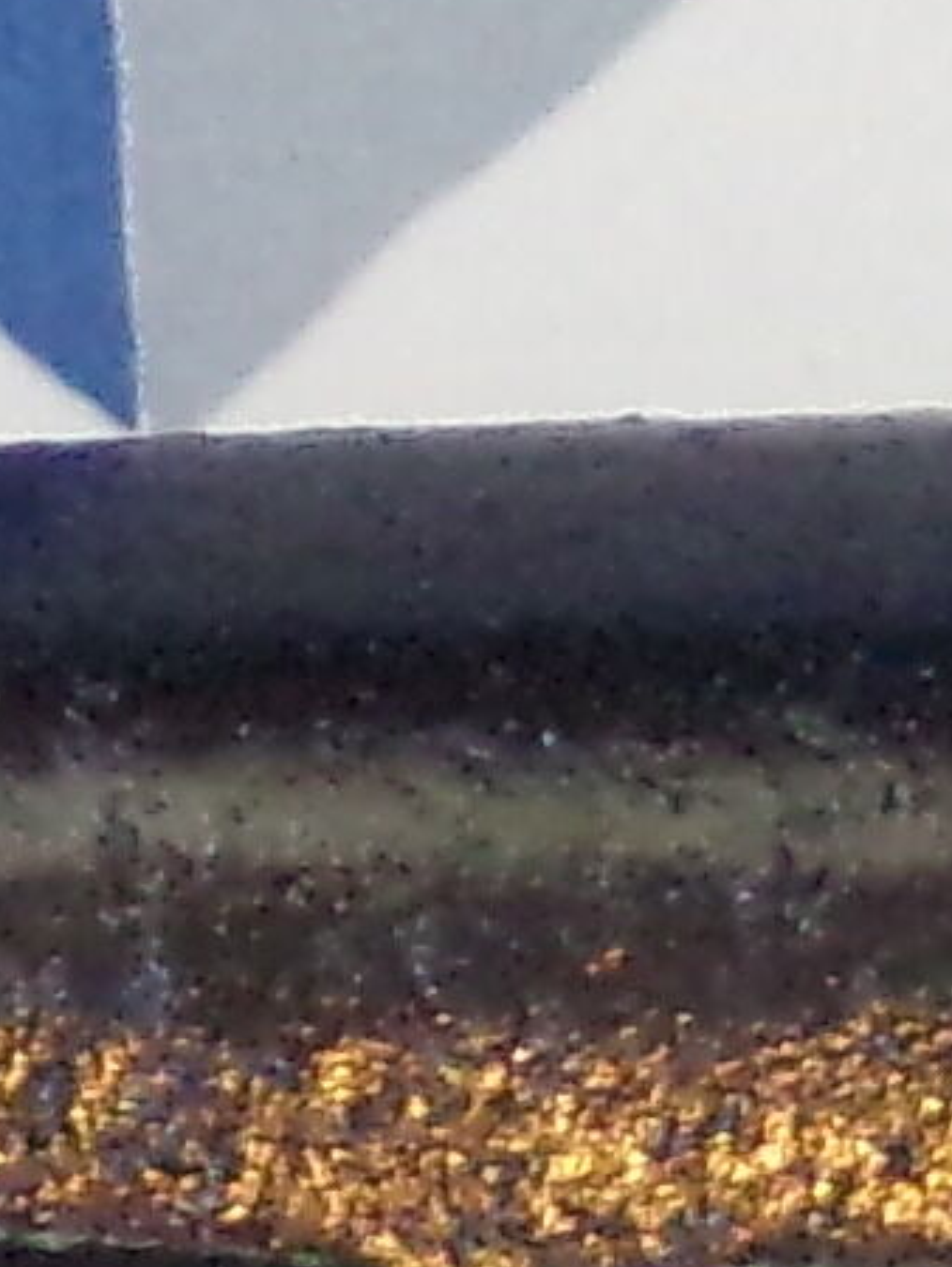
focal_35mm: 430
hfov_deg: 3.5
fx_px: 15753
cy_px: 2233
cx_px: 929
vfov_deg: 4.6
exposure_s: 1/17
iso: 518
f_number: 3.4
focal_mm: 7.6
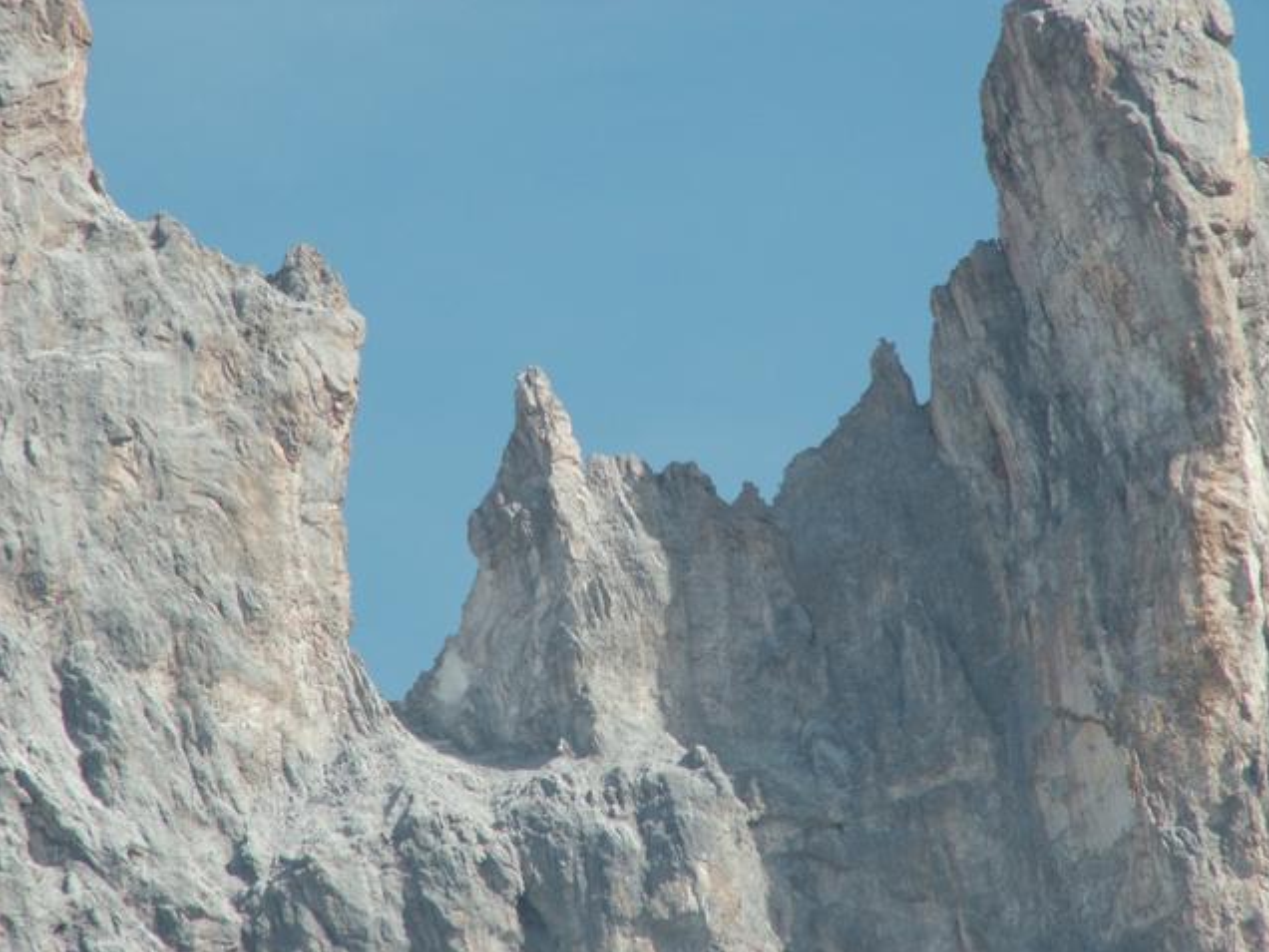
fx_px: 11768
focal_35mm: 321
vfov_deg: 4.6
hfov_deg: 6.2
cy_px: 477
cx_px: 636
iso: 50
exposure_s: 1/320
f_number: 5
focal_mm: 52.85
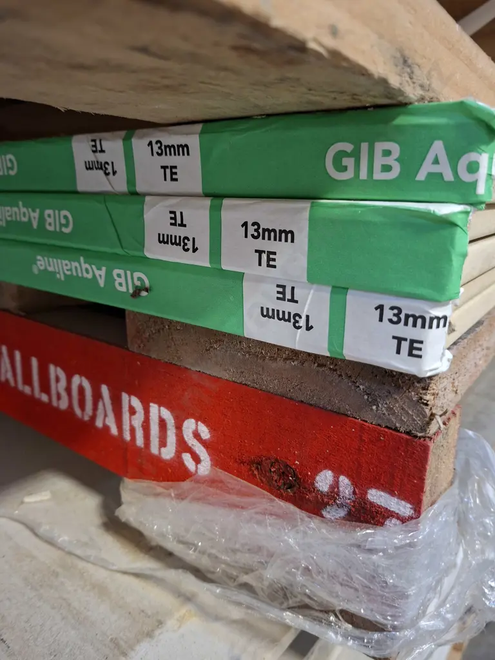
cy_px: 330
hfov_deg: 58.9
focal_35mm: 23
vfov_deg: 73.9
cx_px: 248
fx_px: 439
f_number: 1.8
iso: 400
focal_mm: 5.54
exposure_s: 1/25
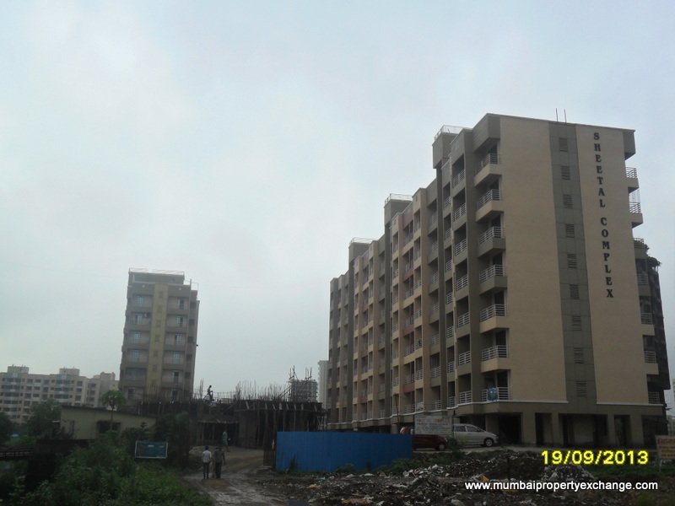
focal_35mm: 37
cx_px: 338
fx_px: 721
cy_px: 253
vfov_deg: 38.7
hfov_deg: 50.1
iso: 100
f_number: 4
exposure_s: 1/500
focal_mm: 6.6
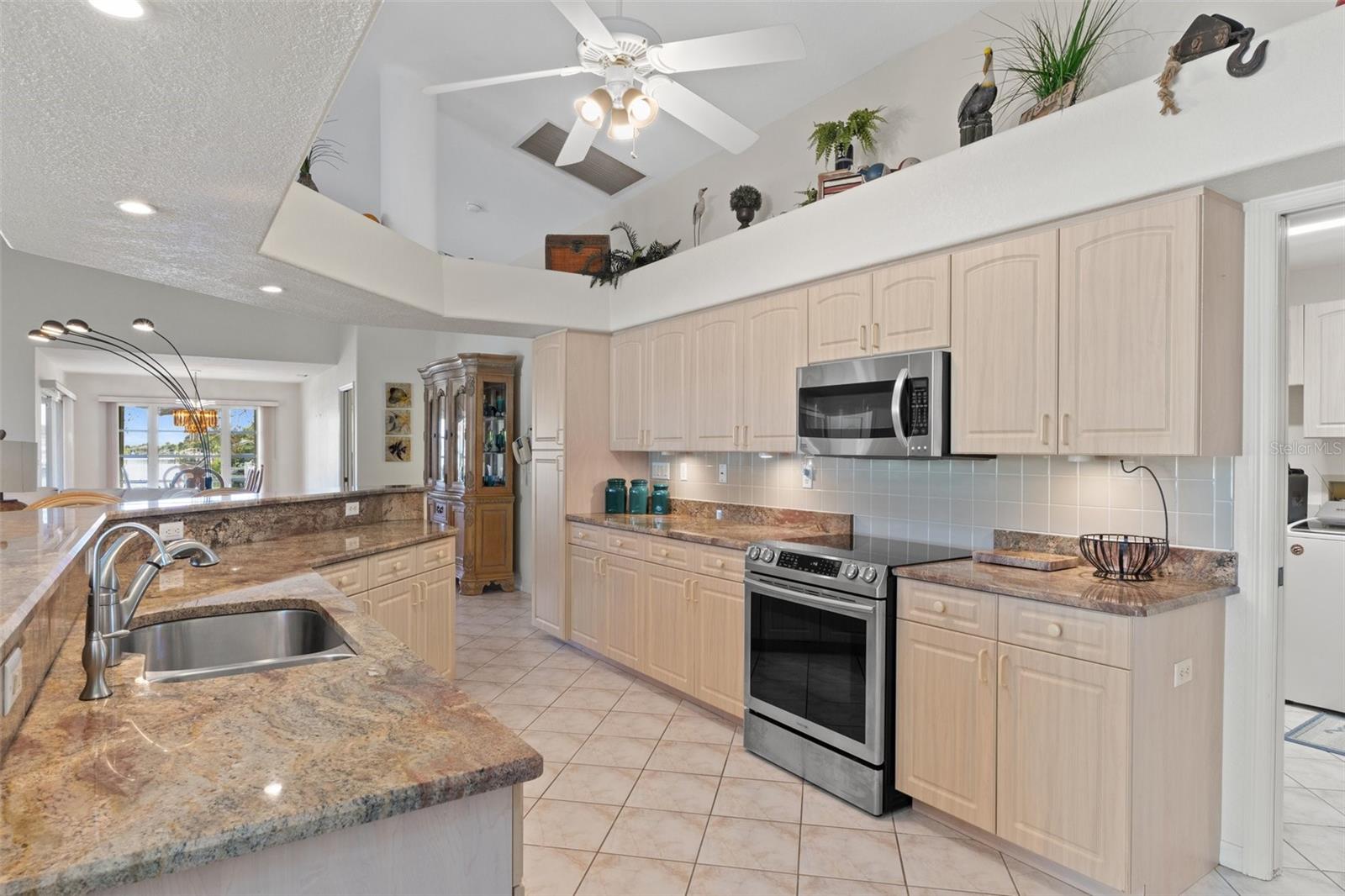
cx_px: 672
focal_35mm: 20
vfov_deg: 62.8
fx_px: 734
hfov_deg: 85.0
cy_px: 448
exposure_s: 1/2
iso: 250
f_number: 9
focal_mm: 13.1
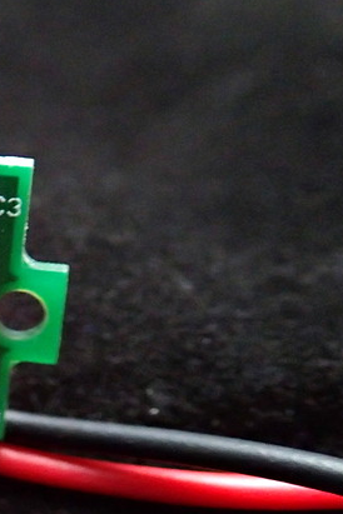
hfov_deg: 13.3
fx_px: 1300
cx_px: -309
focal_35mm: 91
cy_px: 368
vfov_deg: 22.2
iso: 800
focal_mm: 5.5
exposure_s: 1/125
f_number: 2.3
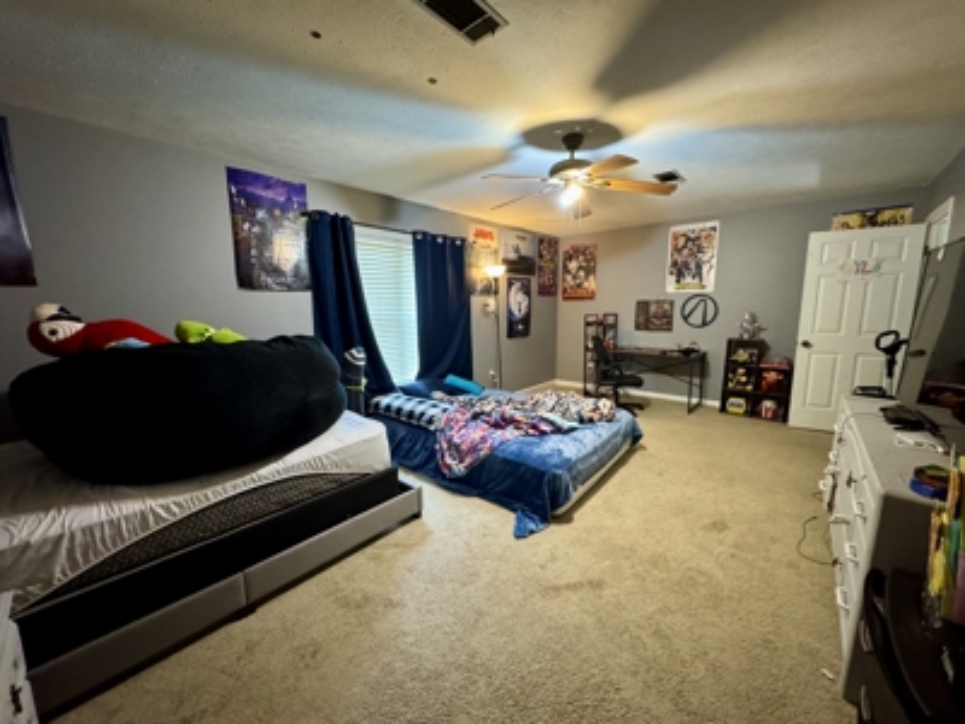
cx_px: 482
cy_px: 362
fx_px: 390
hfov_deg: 102.1
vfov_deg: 85.7
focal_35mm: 14
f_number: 2.2
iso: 800
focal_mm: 2.22
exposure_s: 1/40
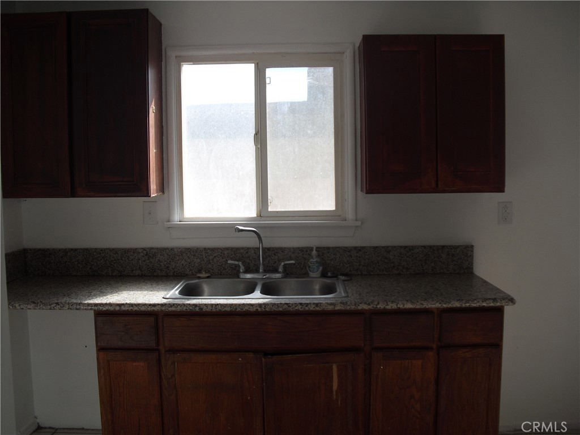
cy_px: 218
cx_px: 290
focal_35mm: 36
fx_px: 603
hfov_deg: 51.4
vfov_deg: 39.7
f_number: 3.1
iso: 100
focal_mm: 6.3
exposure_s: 1/400
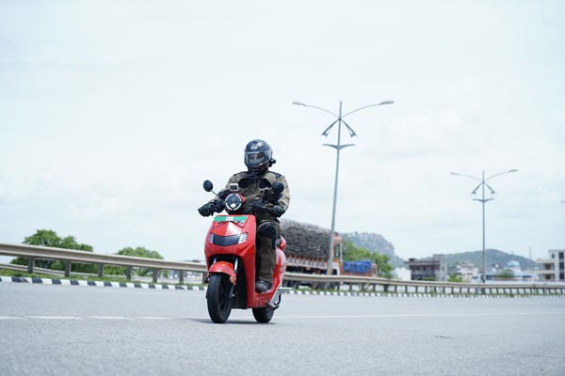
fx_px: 1099
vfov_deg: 19.5
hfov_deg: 28.8
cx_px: 282
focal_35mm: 70
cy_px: 188
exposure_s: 1/1000
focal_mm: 70
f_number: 4
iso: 125
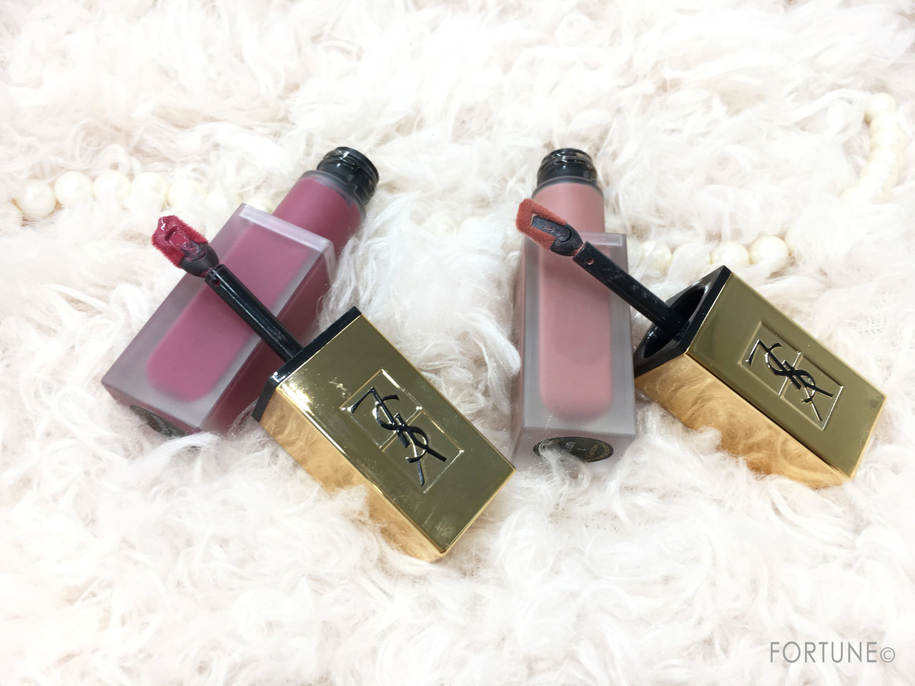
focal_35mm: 29
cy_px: 343
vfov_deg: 48.2
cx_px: 458
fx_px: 767
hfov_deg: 61.7
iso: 50
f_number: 2.2
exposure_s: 1/30
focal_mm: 4.15
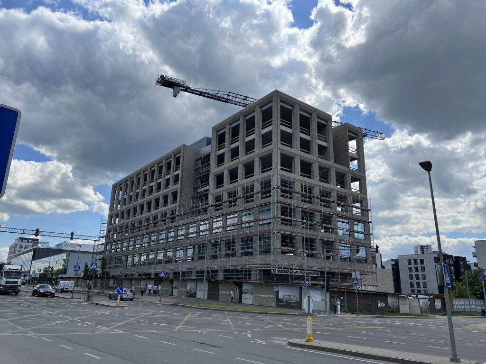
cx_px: 243
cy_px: 182
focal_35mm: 26
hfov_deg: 67.3
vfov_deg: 53.1
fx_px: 365
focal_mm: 5.7
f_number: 1.5
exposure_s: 1/5319
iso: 50
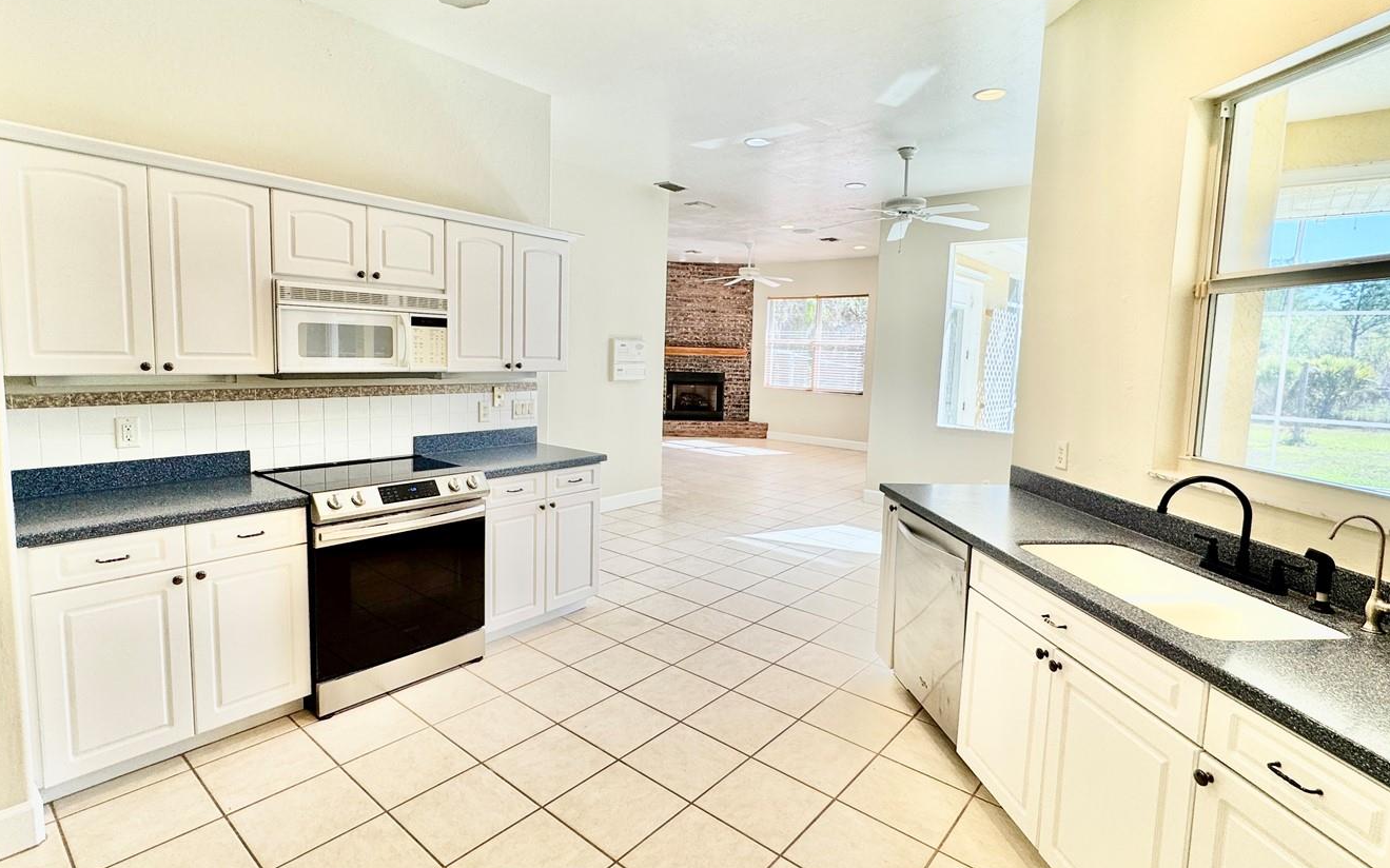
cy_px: 414
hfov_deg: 91.1
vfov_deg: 64.9
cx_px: 686
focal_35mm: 18
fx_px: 682
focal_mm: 2.22
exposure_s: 1/120
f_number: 2.2
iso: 50
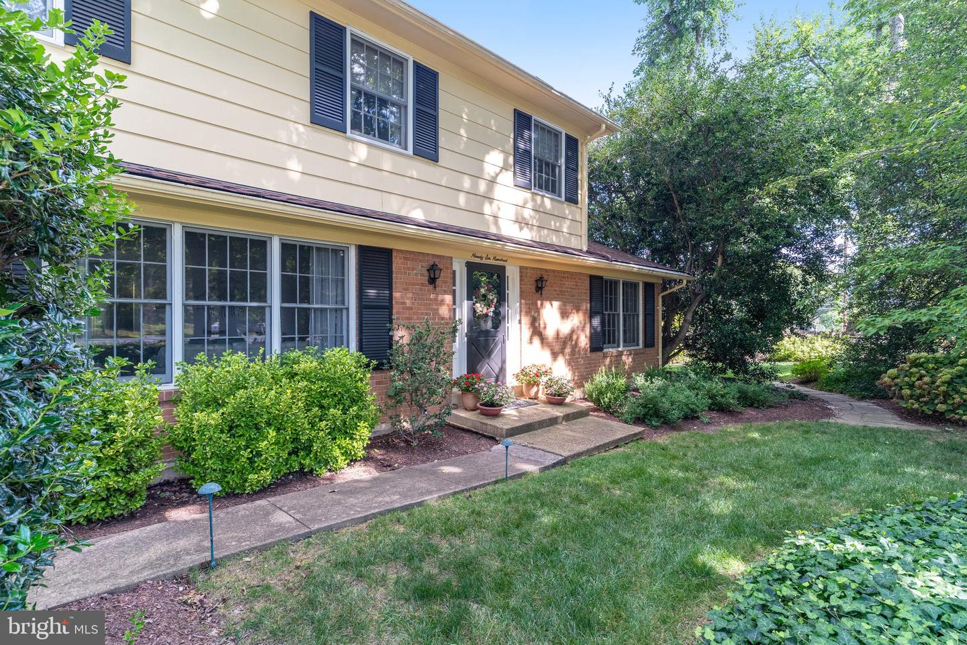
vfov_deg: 70.4
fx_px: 457
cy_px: 322
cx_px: 484
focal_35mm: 17
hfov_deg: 93.3
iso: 1250
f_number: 8
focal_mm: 17
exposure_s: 1/100
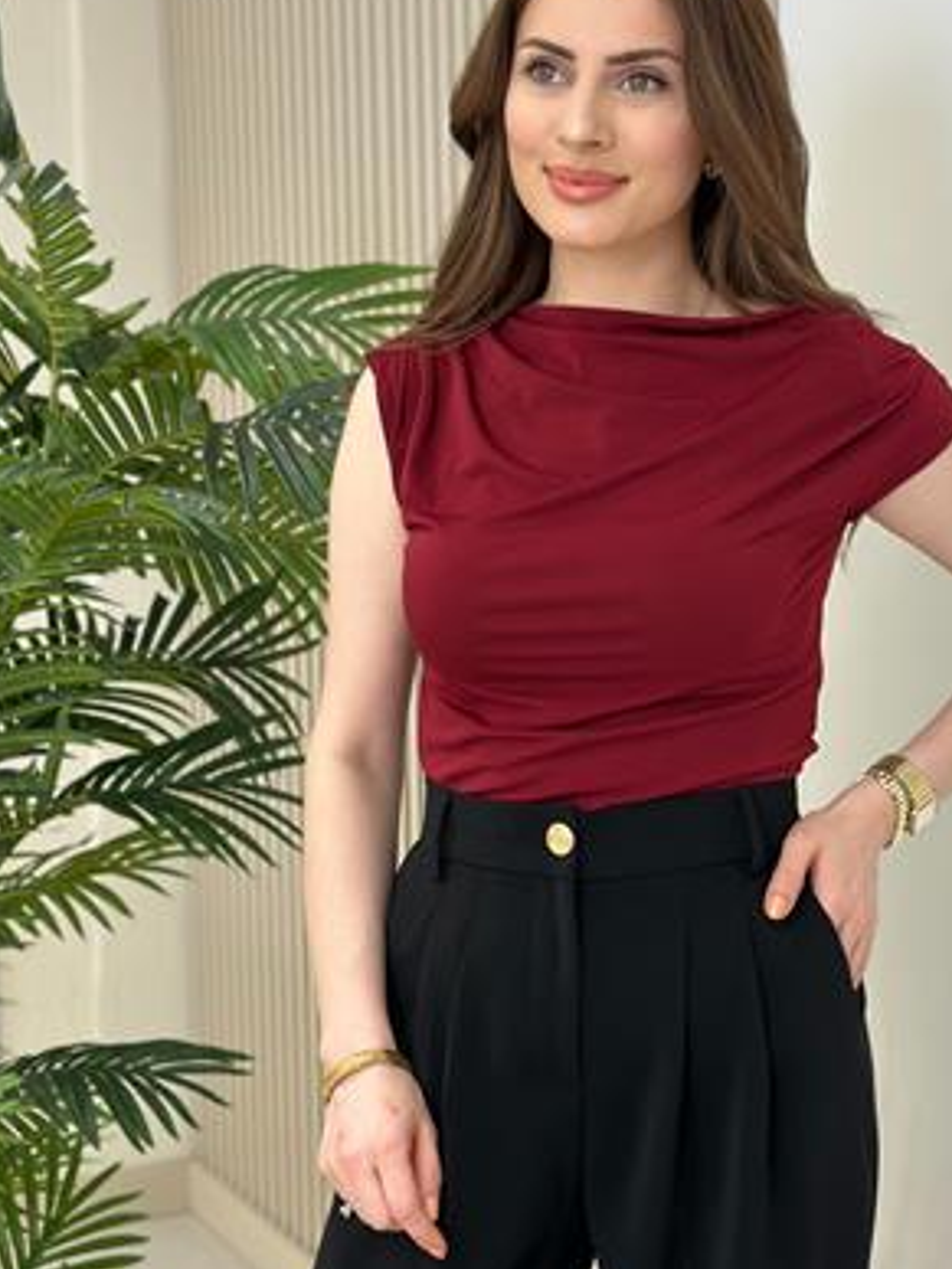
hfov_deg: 22.2
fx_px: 2420
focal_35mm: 66
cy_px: 613
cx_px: 622
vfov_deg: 29.4
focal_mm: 6.86
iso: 64
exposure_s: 1/100
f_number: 1.78
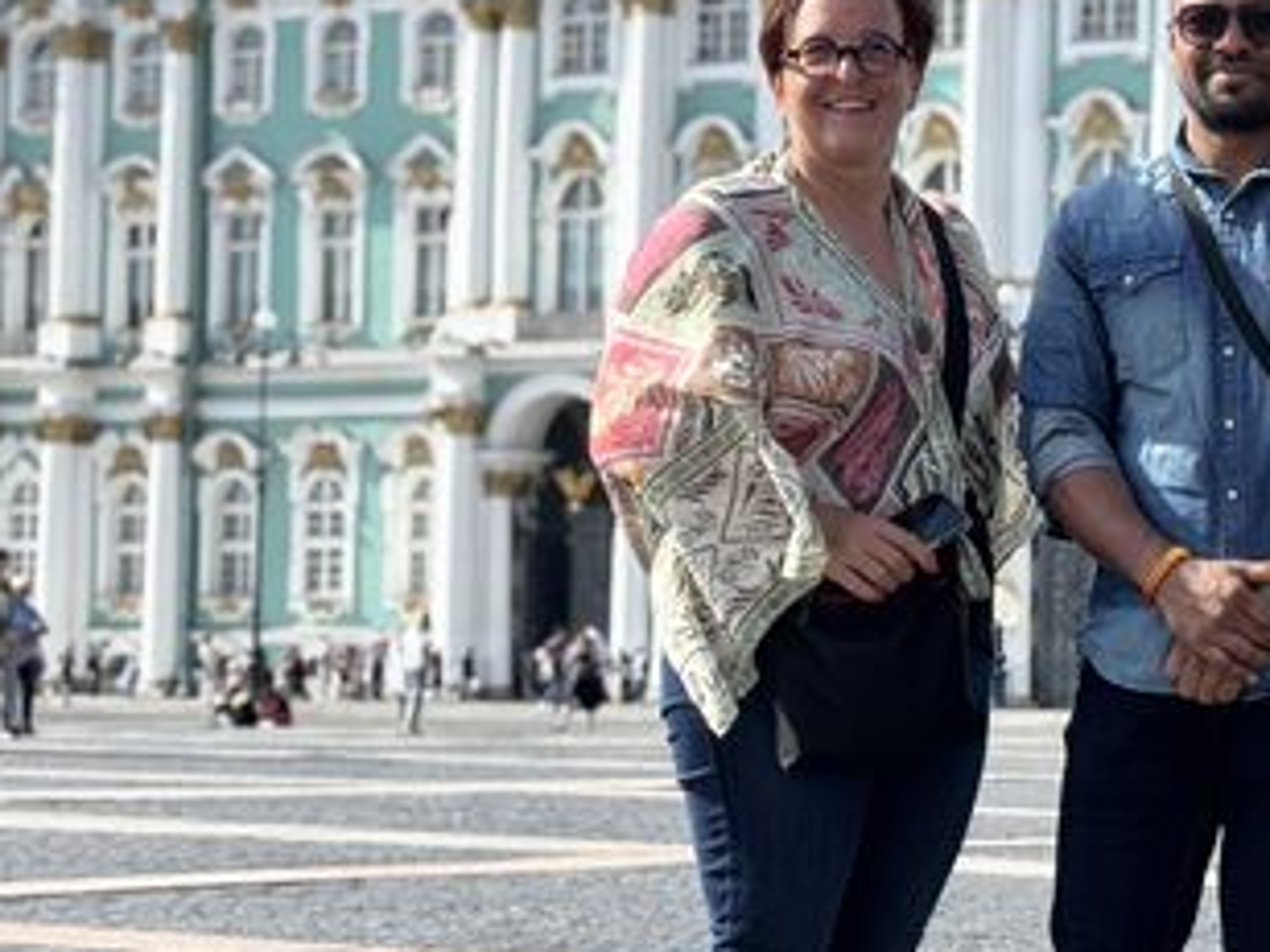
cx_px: 1039
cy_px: 301
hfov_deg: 14.5
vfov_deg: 11.0
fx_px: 4953
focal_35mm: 135
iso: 32
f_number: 1.6
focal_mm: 5.96
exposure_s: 1/1984
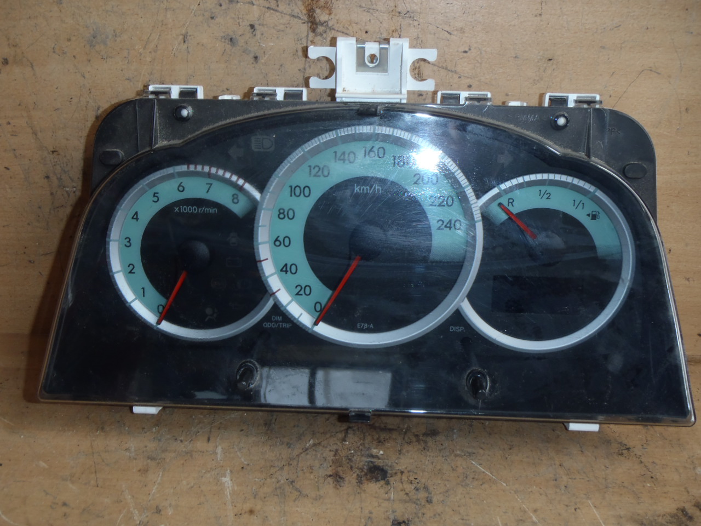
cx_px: 350
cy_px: 263
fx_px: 770
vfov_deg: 37.7
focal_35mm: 38
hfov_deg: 49.0
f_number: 4.6
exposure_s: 1/40
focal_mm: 6.83
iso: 100
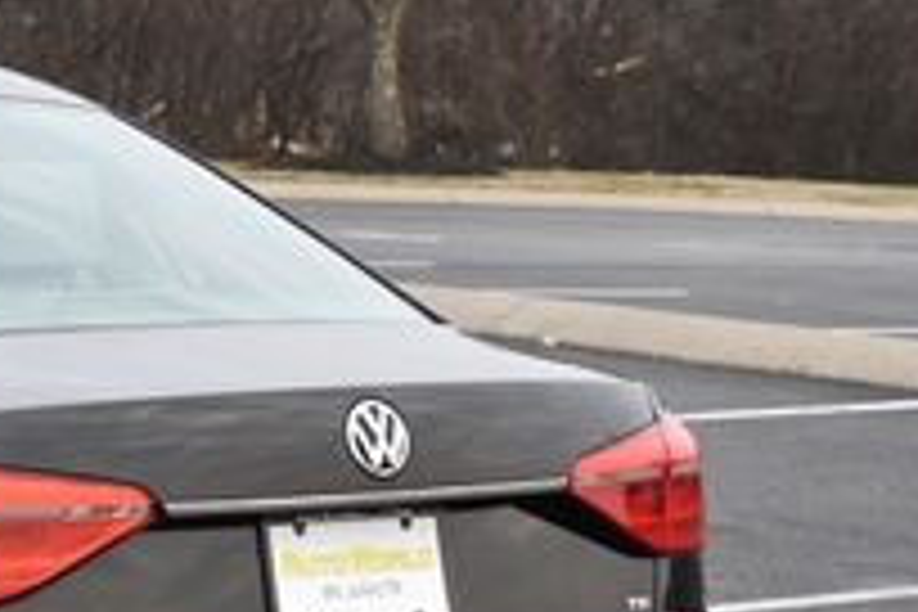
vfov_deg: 7.3
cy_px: 331
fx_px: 4794
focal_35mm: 188
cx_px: -284
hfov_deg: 10.7
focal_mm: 40
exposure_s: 1/200
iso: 800
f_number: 5
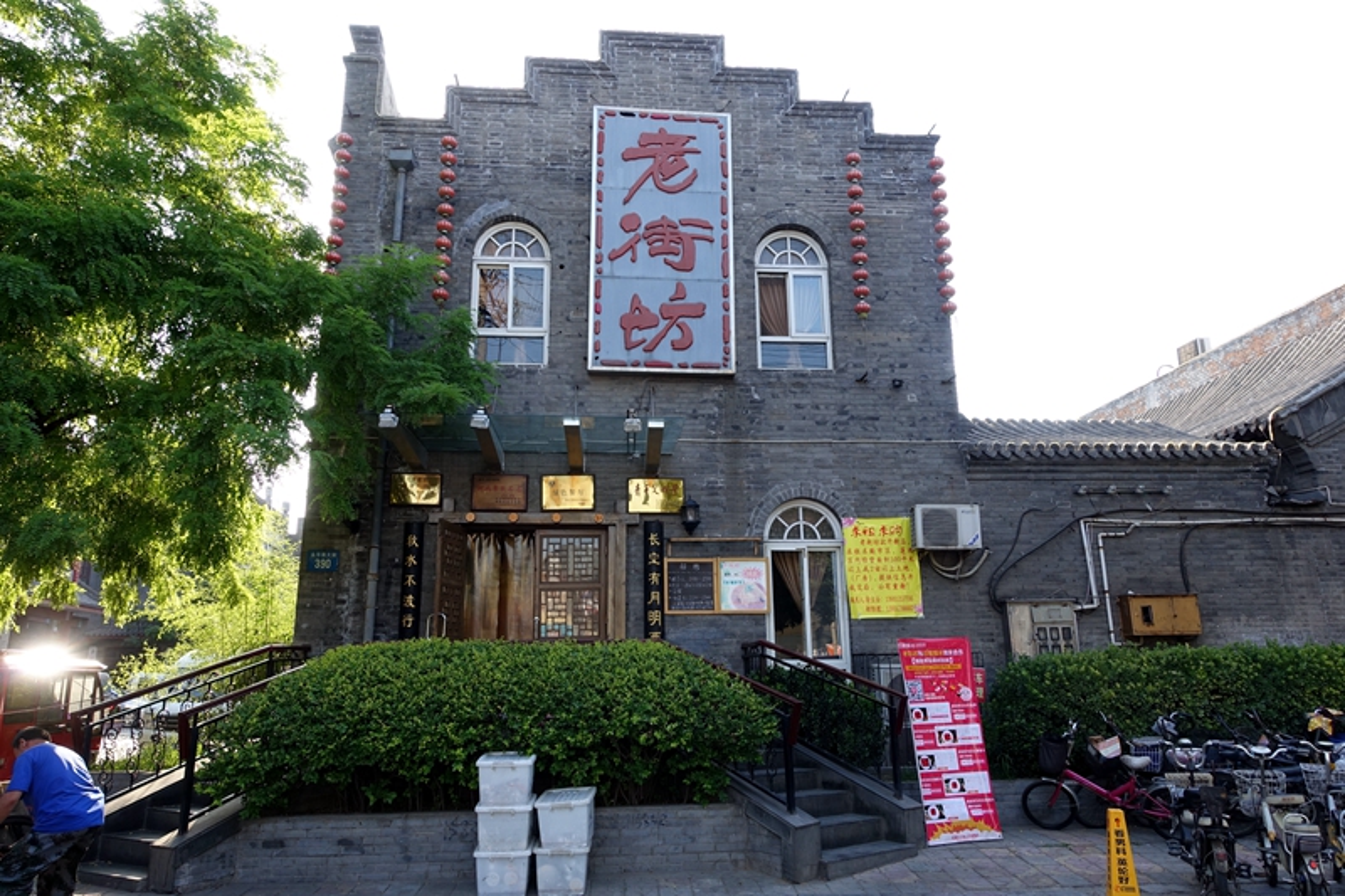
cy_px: 448
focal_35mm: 24
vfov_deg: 53.1
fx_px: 896
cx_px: 672
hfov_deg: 73.8
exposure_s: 1/80
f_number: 5.6
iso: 125
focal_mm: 8.8
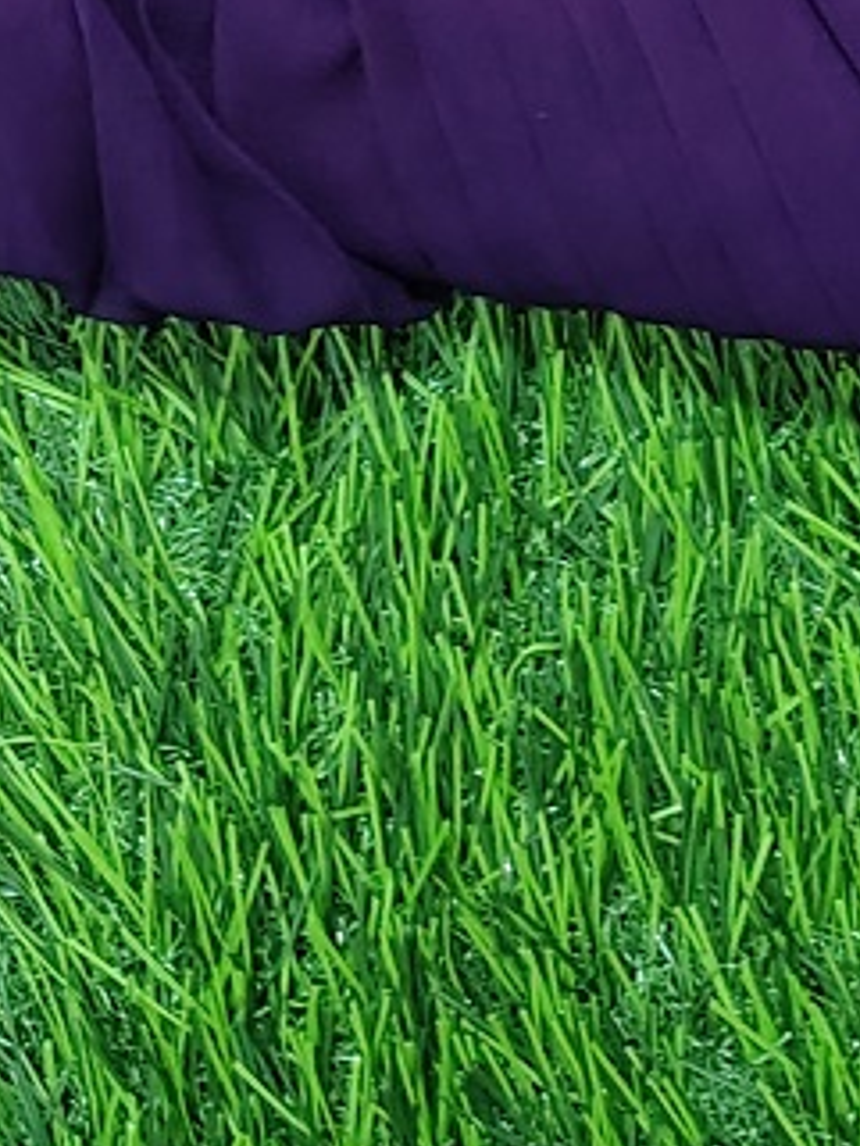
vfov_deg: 17.4
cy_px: -905
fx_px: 3046
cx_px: 542
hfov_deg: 16.1
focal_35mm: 92
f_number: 1.8
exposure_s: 1/33.3
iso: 1677
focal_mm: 5.56
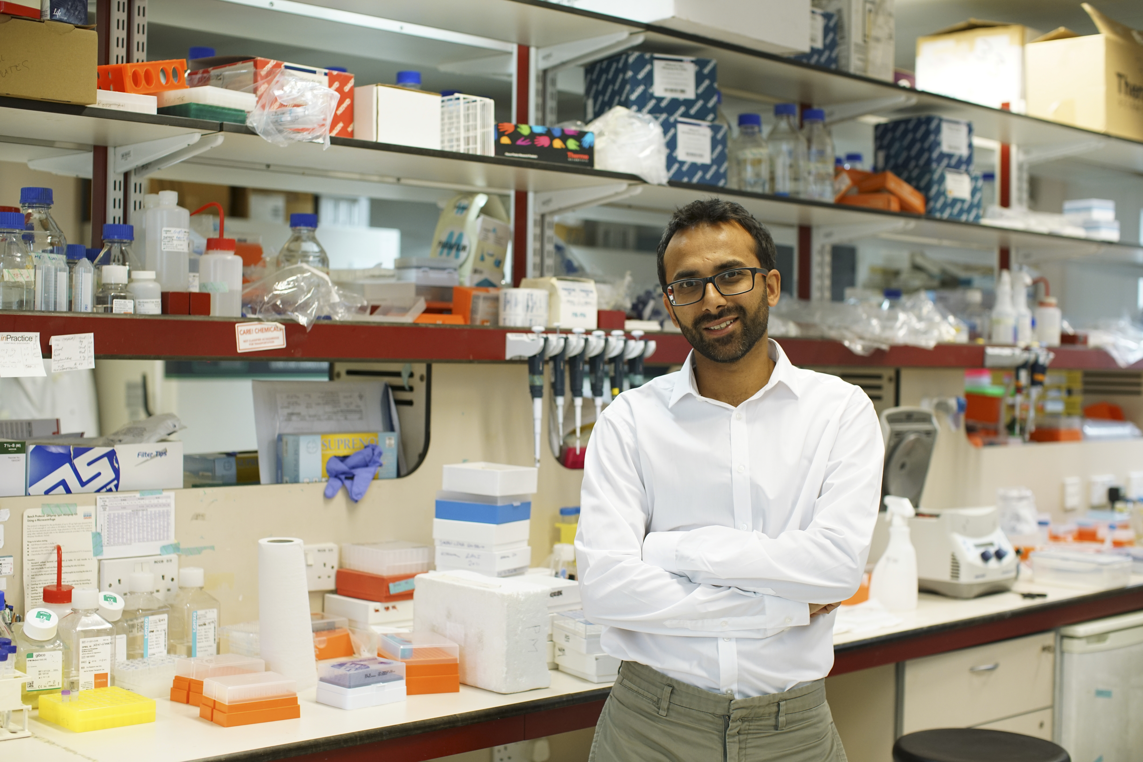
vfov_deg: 27.0
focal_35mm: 50
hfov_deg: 39.6
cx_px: 572
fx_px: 1588
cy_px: 381
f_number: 2.8
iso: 1000
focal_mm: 50
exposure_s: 1/125
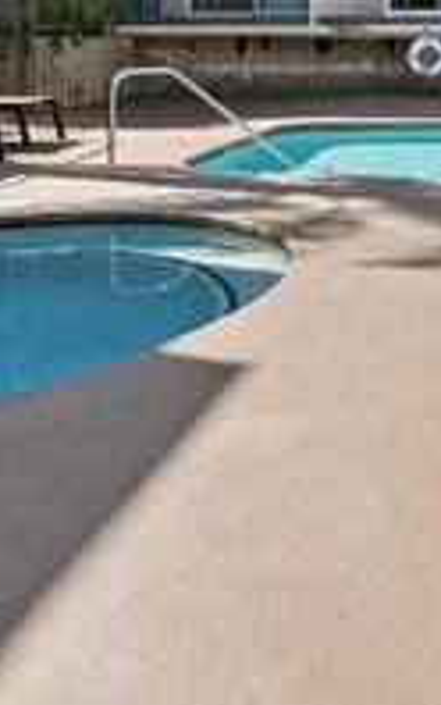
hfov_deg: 23.6
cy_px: 39
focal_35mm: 46
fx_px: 883
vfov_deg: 39.5
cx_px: 622
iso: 100
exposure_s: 1/250
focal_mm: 14
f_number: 9
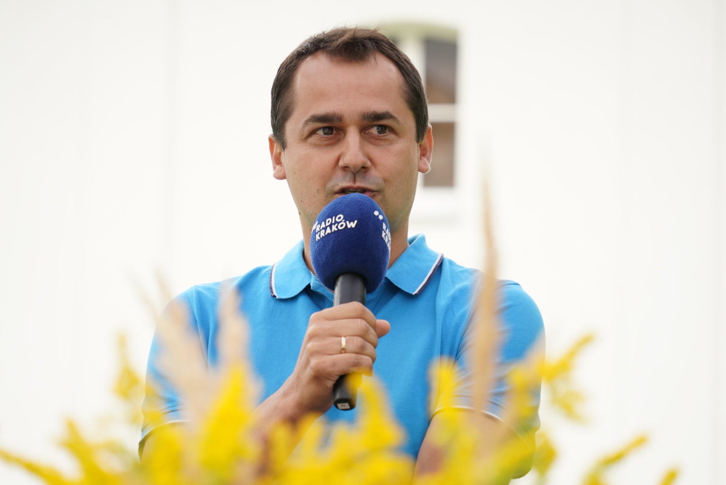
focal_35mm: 137
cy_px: 242
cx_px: 363
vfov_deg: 10.0
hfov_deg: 15.0
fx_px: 2765
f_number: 5
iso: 400
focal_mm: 137
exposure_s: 1/250
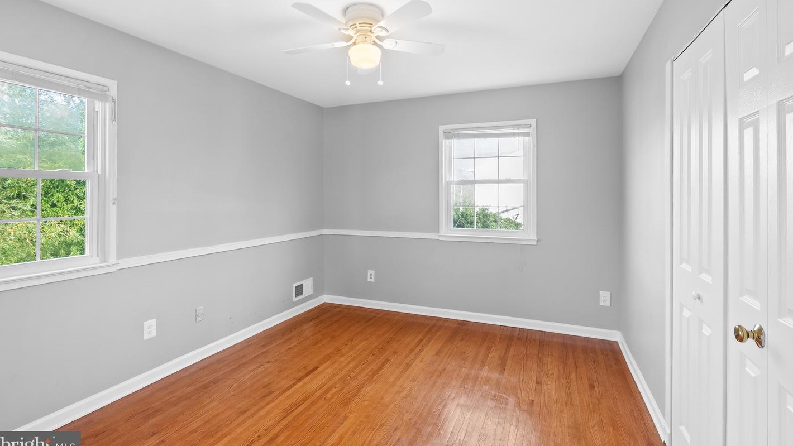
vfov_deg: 63.7
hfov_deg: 95.9
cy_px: 192
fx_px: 357
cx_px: 396
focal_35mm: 17
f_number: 8
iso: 800
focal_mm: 16
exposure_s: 1/5
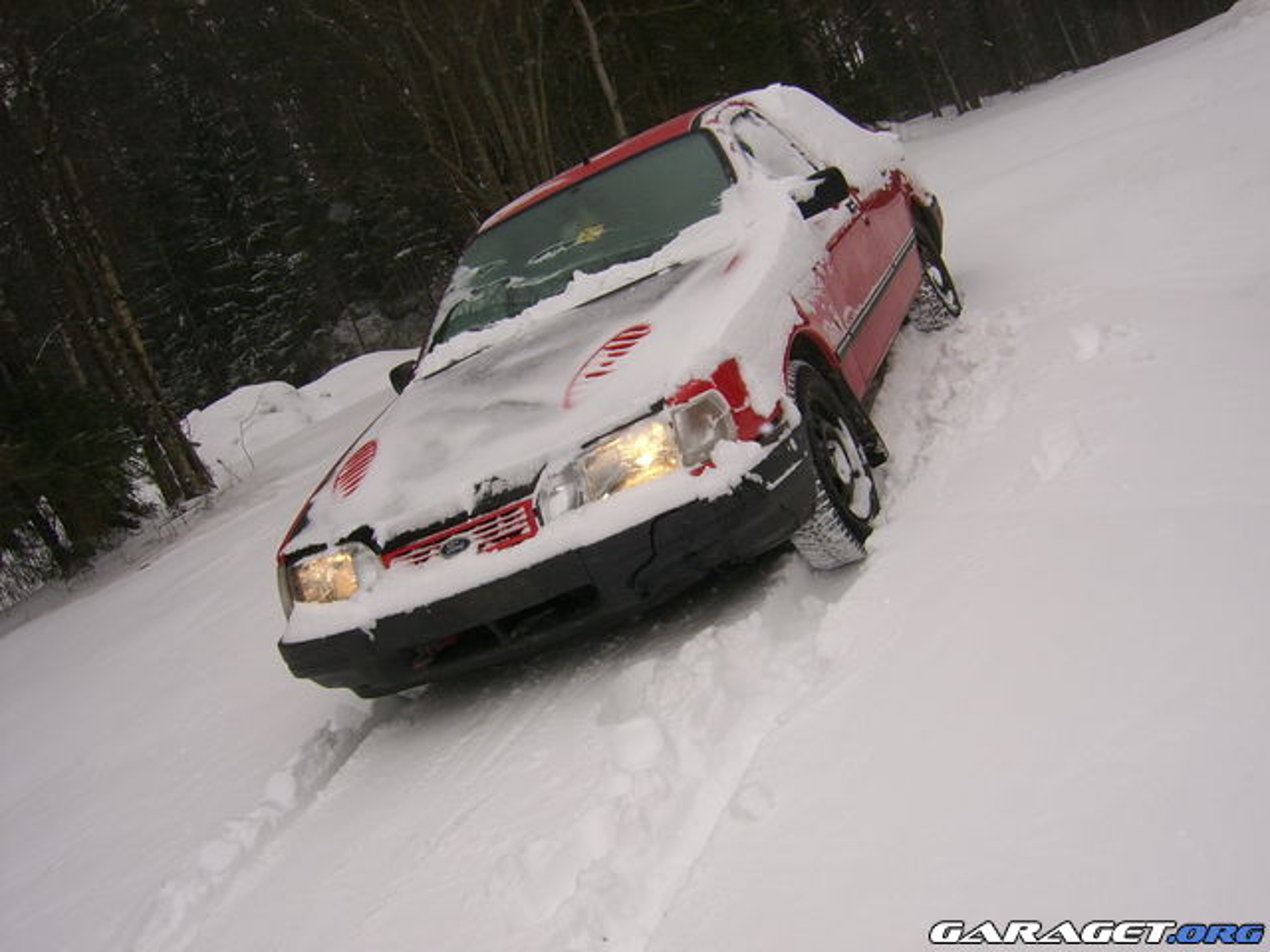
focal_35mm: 35
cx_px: 635
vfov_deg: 40.7
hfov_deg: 52.6
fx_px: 1284
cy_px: 476
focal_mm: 5.95
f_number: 5.8
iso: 50
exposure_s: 1/136
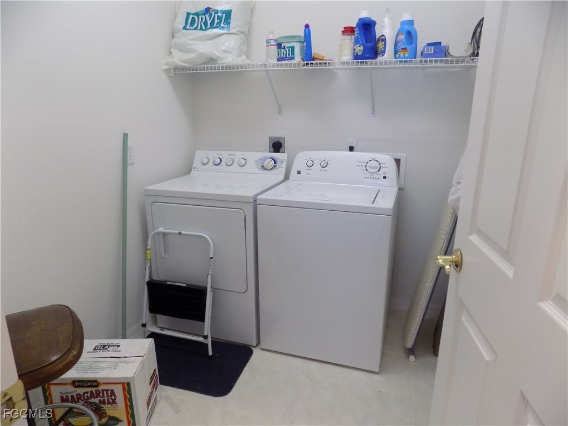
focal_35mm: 23
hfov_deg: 73.9
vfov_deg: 58.9
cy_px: 213
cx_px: 284
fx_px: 377
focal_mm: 4
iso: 220
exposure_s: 1/30
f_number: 3.1
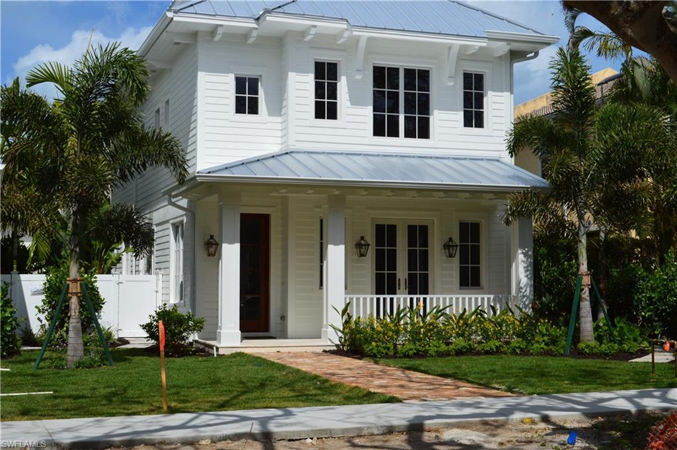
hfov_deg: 36.9
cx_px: 338
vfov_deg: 25.0
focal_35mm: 54
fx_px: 1014
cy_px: 225
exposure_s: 1/500
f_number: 11
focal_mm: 36
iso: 280
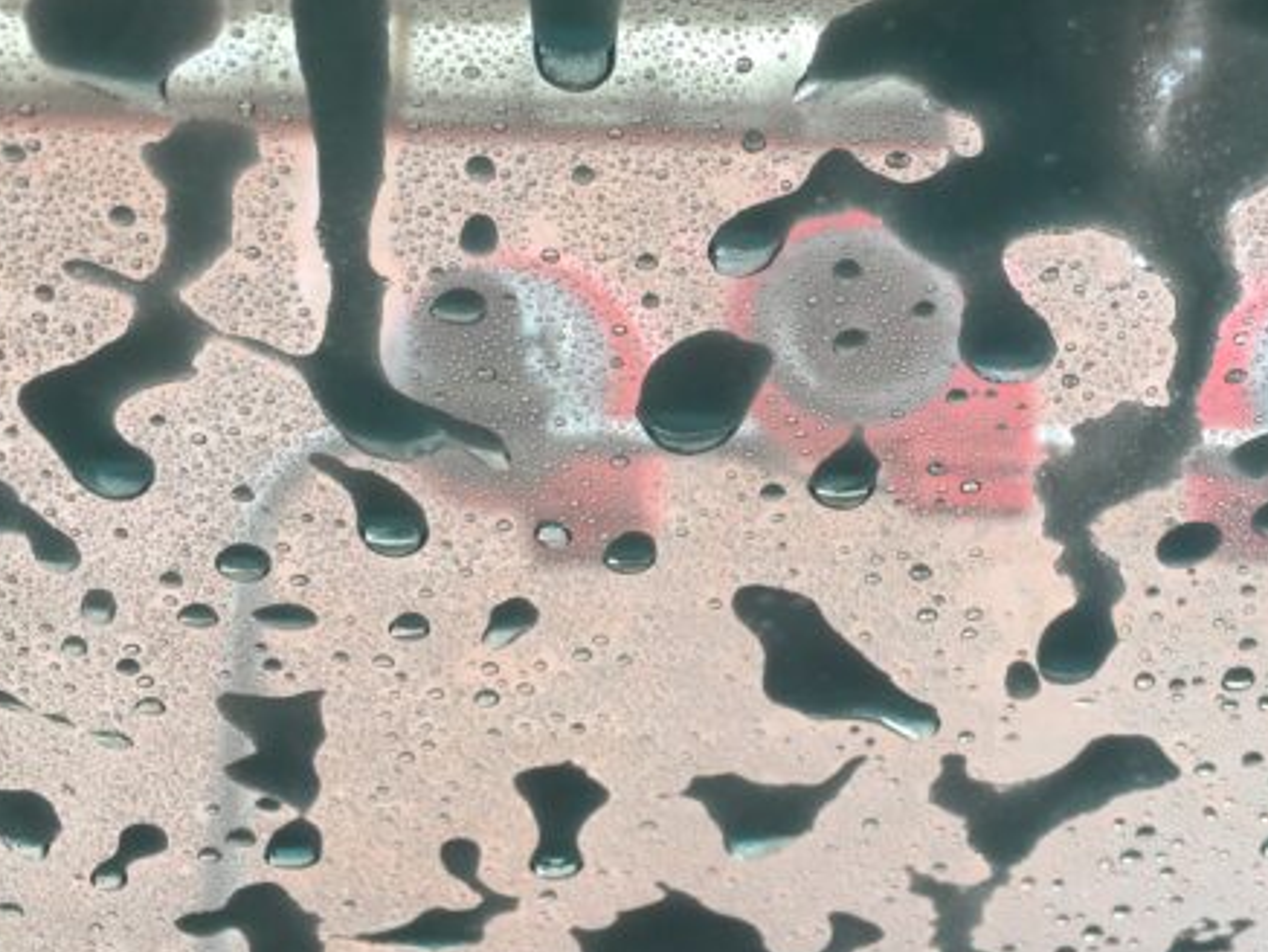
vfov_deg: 28.4
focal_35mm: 51
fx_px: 1869
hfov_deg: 36.9
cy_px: 337
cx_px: 882
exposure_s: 1/120
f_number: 2.2
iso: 40
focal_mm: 4.15
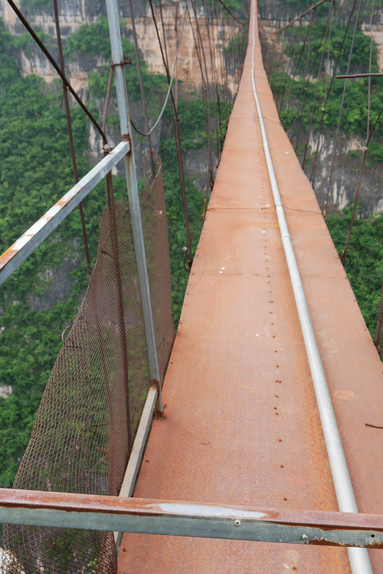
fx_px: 702
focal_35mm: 44
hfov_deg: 30.4
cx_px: 239
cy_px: 320
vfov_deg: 44.4
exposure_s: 1/320
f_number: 5.6
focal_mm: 14
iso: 200
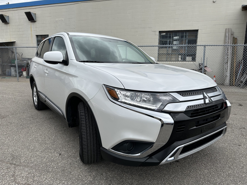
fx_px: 171
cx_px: 124
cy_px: 92
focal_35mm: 24
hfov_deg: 71.6
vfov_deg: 56.8
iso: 80
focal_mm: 6.86
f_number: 1.78
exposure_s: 1/1812
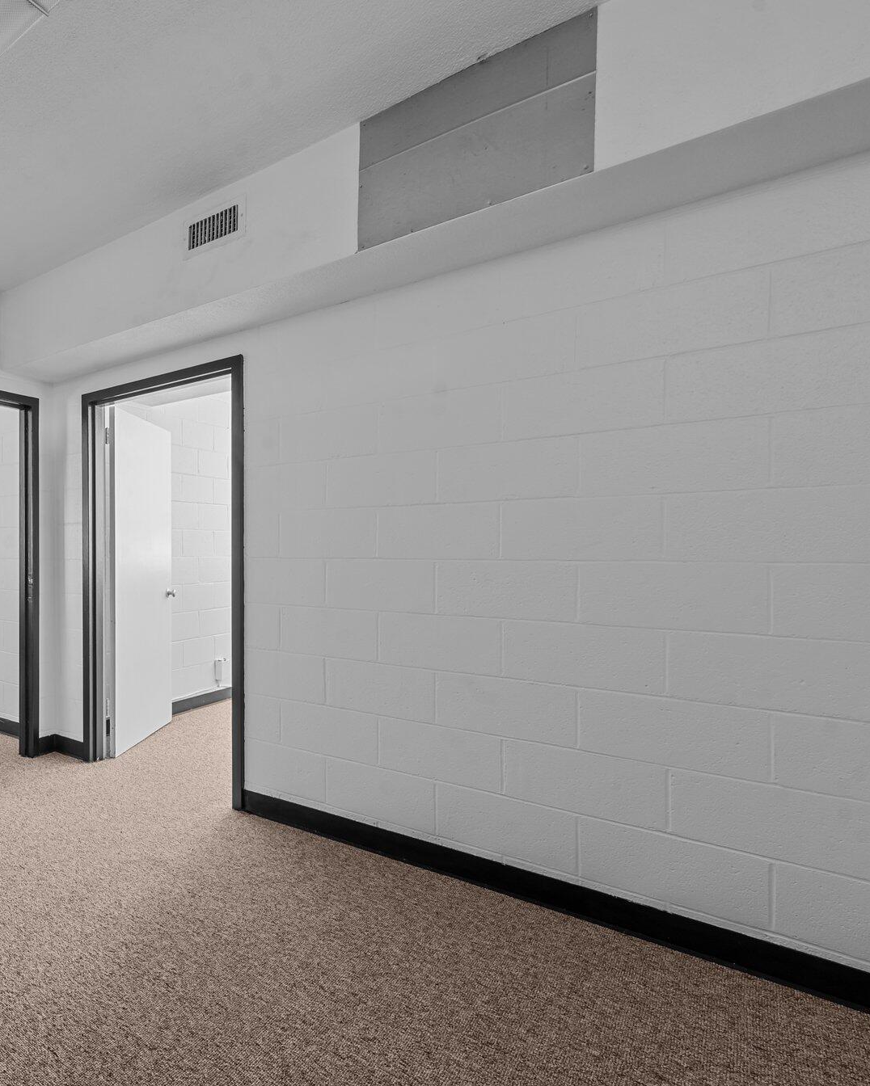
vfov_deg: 80.4
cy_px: 544
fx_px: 643
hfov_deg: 57.7
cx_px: 75
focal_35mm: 20
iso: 250
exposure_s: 1/3
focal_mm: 14
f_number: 8
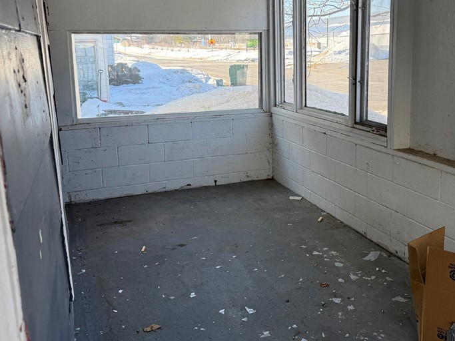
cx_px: 256
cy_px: 128
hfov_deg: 51.2
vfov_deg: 39.4
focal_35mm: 36
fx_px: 473
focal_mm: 6.76
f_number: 1.78
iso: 100
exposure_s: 1/649
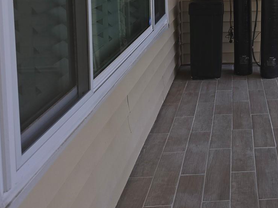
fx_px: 402
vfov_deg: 27.2
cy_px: -7
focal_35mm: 50
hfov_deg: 34.4
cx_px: 283
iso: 20
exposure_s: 1/60
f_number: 1.7
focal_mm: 6.3
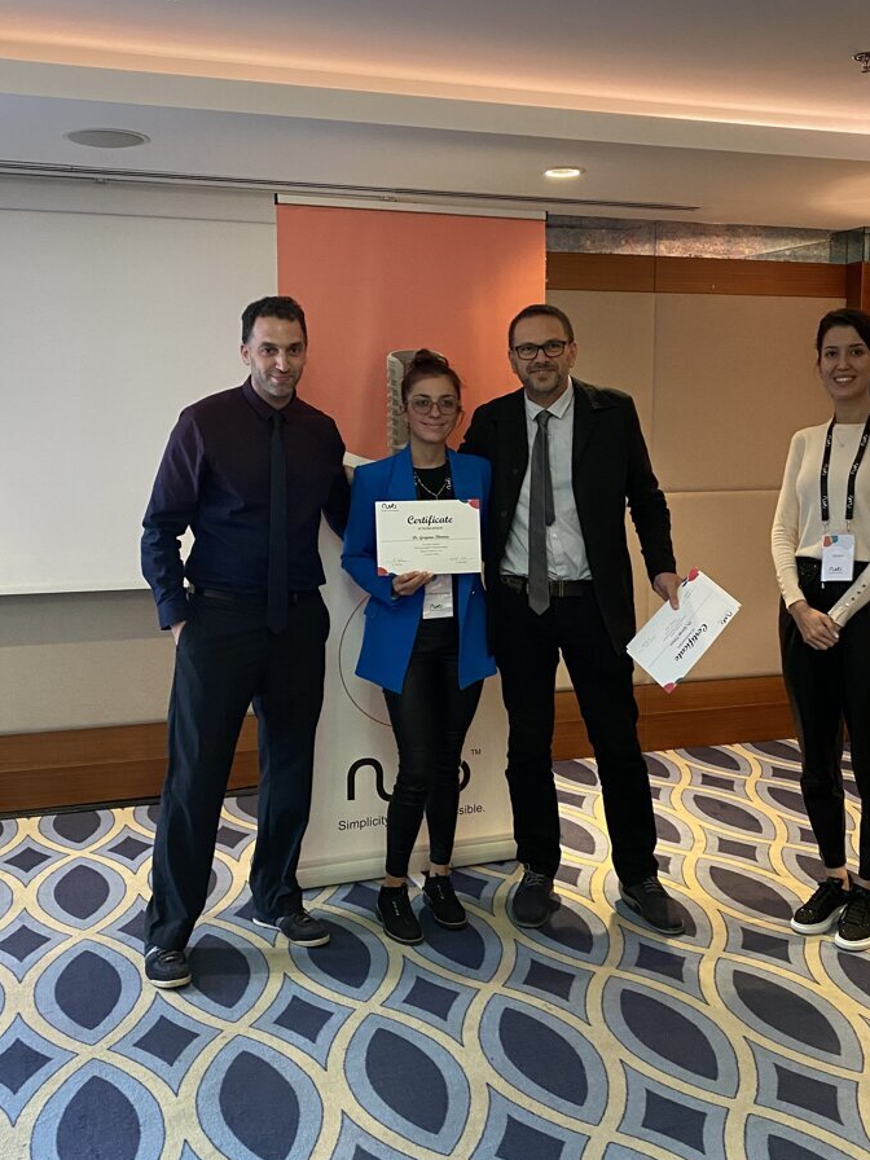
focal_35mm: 35
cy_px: 558
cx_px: 440
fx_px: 1173
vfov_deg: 52.6
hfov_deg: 40.7
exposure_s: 1/50
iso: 500
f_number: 1.8
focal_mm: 4.25
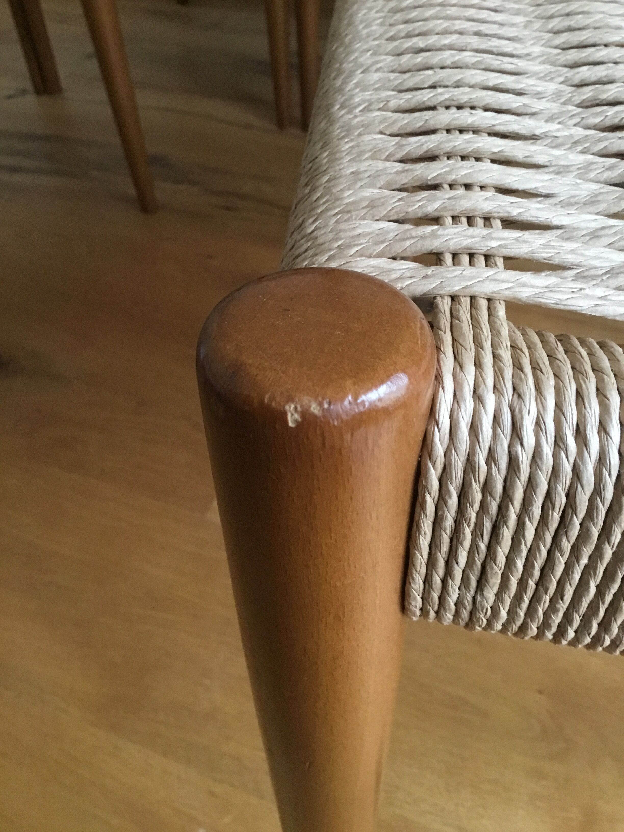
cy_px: 416
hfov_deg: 45.4
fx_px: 745
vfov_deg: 58.4
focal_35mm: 31
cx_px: 312
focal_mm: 3.3
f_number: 2.4
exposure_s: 1/33
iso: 200
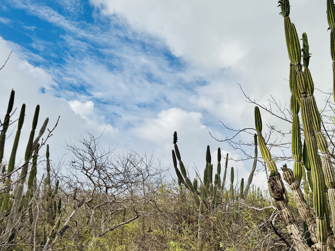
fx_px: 348
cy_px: 159
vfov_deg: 39.4
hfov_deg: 50.4
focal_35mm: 36
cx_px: 225
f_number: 1.78
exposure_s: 1/9009
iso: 80
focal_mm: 6.76
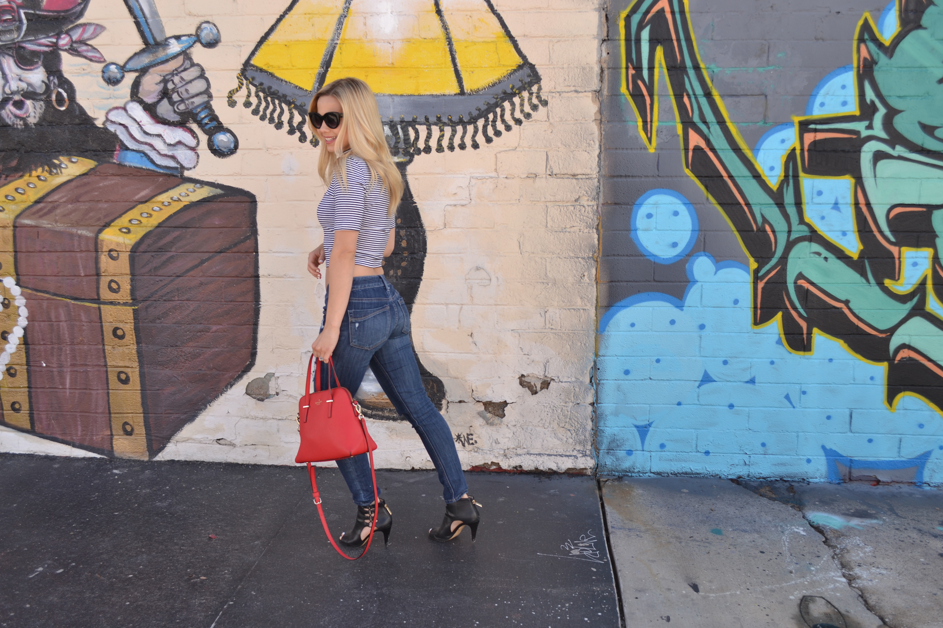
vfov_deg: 36.9
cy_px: 314
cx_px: 472
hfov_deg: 53.1
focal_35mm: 36
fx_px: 943
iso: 100
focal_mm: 24
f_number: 5.6
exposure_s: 1/160
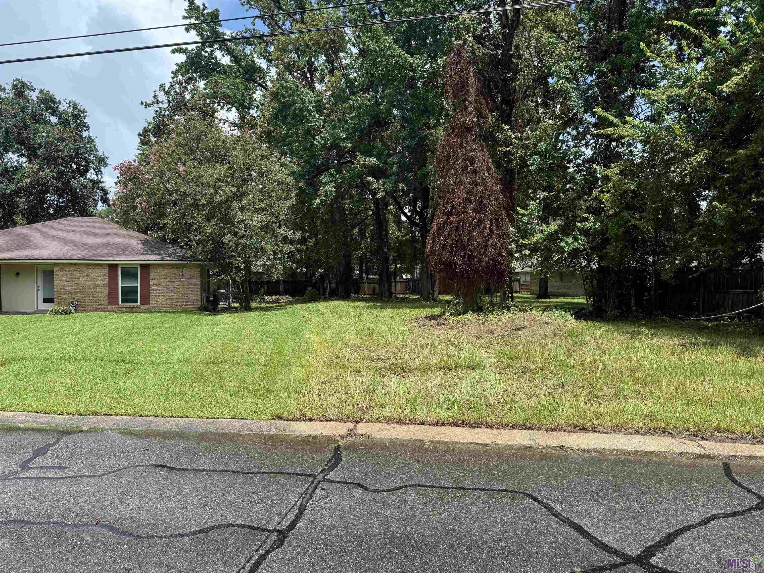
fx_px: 530
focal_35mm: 24
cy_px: 286
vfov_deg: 56.8
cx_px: 382
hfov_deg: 71.6
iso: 80
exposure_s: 1/2445
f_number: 1.78
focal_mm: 6.76
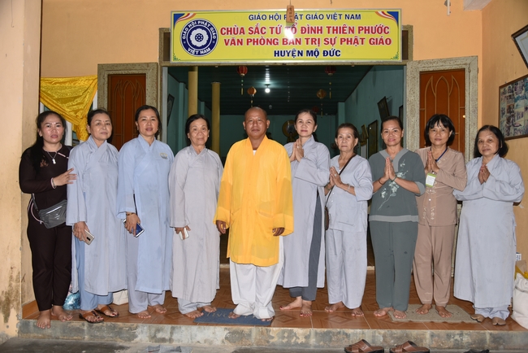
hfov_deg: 61.9
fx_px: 440
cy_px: 176
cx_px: 264
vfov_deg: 43.6
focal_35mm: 30
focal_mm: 30
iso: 320
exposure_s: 1/60
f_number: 4
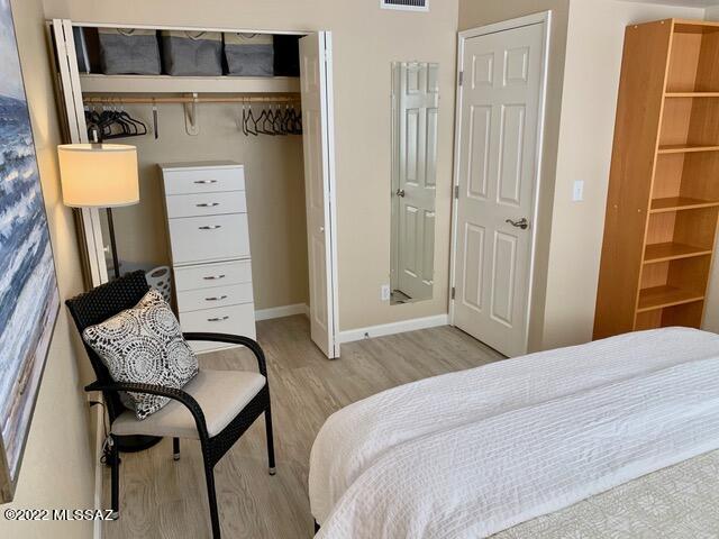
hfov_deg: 67.3
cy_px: 270
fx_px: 540
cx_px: 360
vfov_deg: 53.1
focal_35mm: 26
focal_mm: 4.25
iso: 50
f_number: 1.8
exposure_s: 1/60
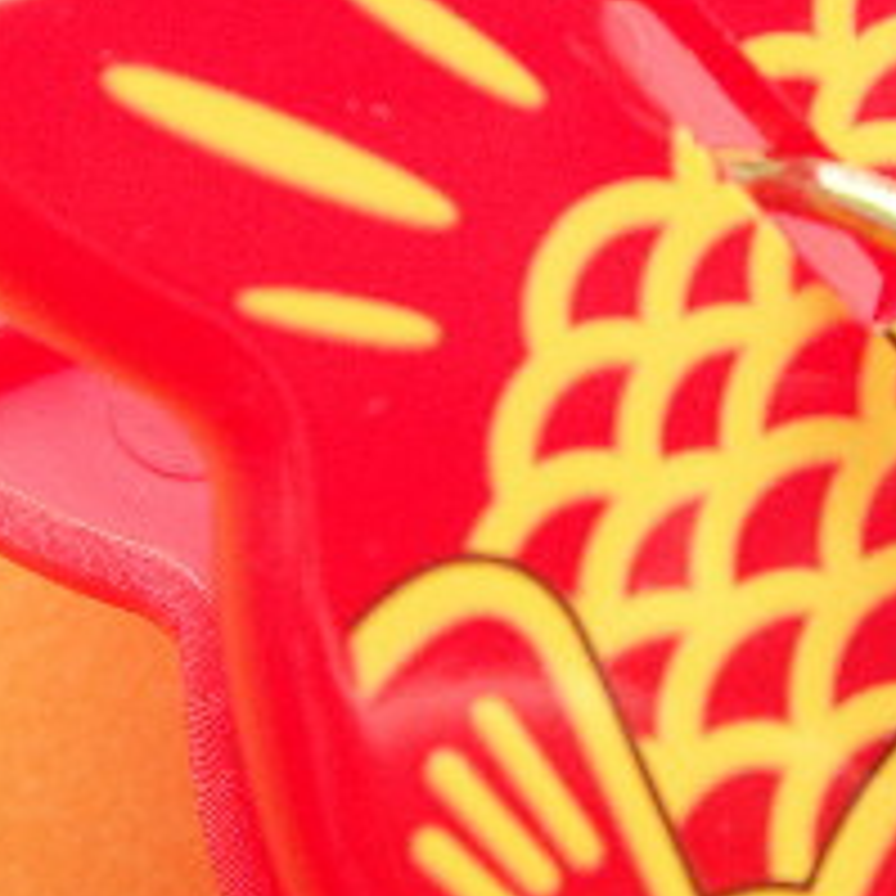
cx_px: 765
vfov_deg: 16.6
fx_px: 3075
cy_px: 338
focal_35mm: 105
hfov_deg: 16.4
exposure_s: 1/40
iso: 50
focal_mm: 7.7
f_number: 3.5
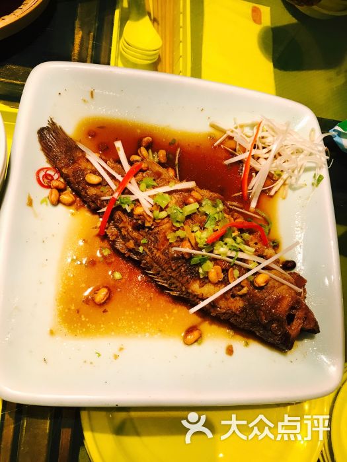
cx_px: 174
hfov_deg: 49.7
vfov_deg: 63.4
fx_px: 374
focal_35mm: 28
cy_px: 231
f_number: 1.8
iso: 40
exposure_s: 1/20
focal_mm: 3.99
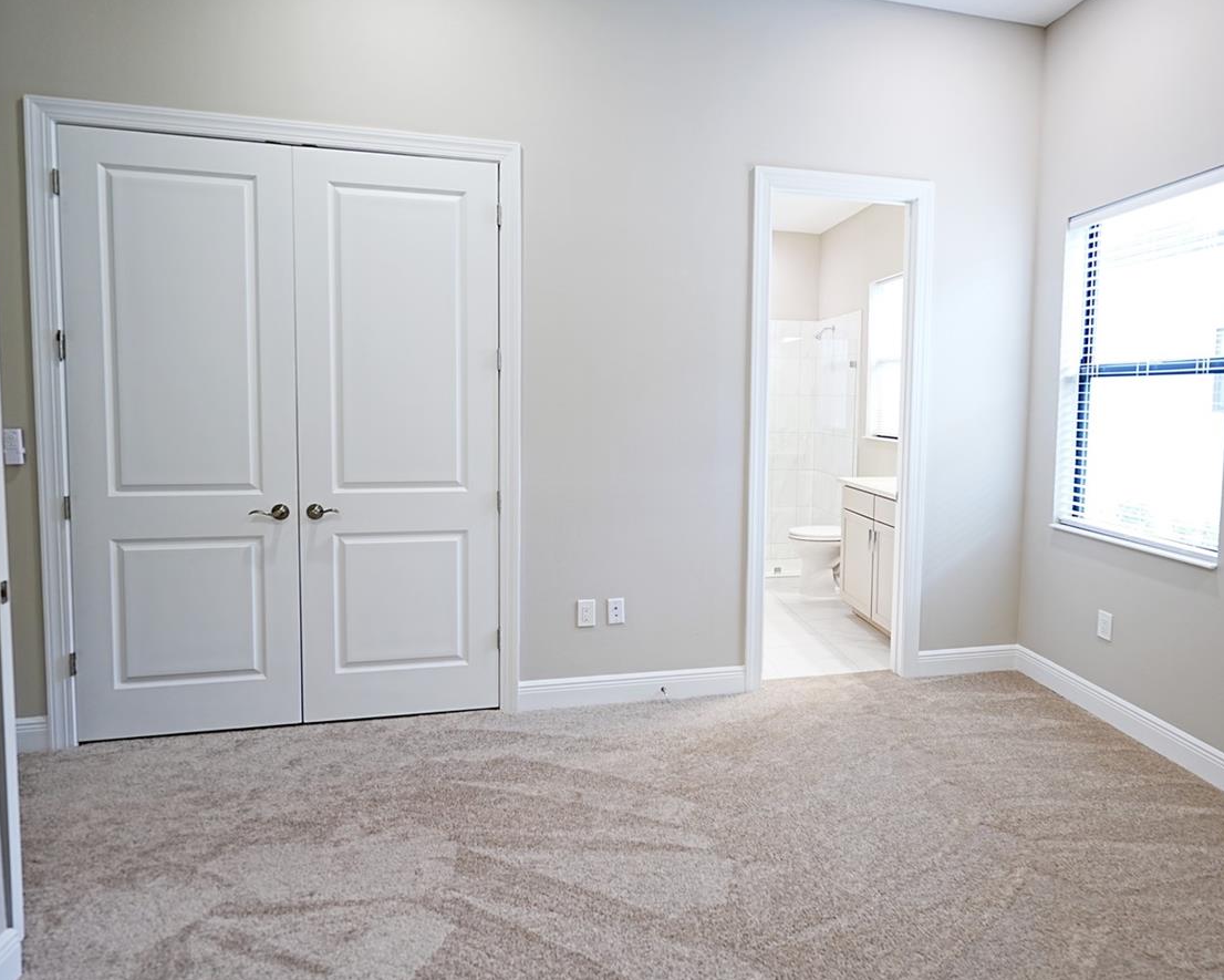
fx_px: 718
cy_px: 442
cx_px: 716
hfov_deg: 80.2
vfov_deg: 68.4
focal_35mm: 20
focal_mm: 14.6
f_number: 2.8
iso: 64
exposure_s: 1/15
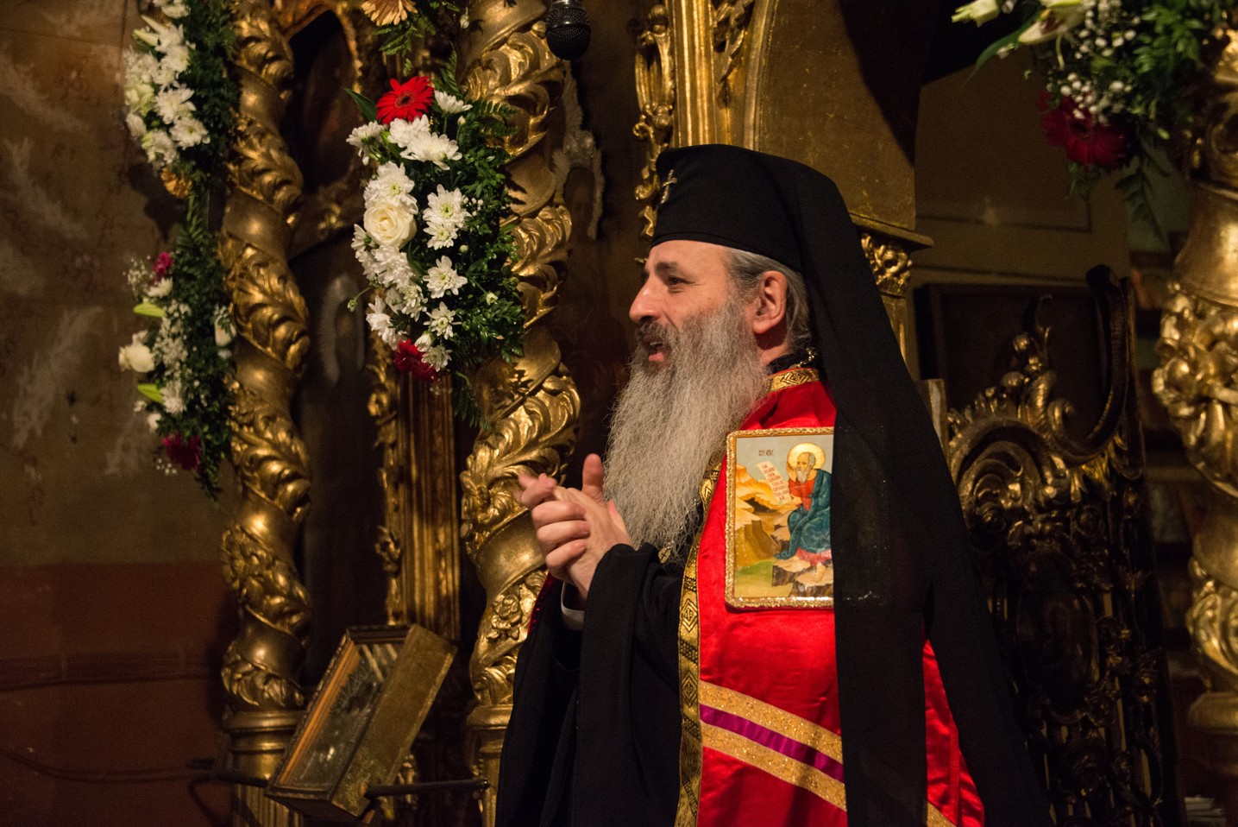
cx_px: 619
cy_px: 414
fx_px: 2133
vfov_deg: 21.9
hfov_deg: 32.4
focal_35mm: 62
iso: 4000
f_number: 4.8
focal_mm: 62
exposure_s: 1/40
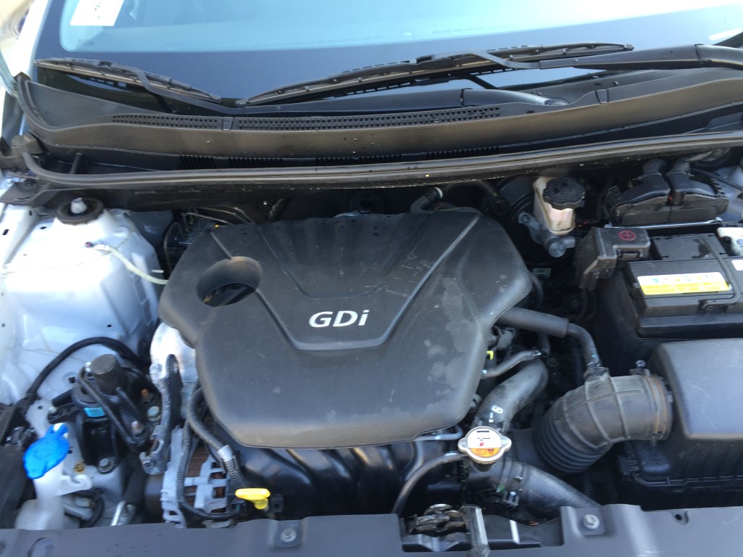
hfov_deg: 61.7
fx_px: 622
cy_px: 278
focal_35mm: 29
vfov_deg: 48.2
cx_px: 372
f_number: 2.2
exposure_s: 1/40
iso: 32
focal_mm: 4.15
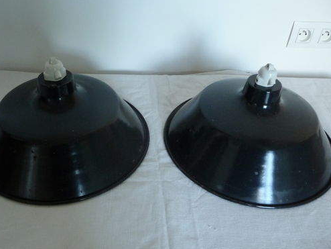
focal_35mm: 34
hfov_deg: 53.9
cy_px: 117
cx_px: 151
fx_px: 325
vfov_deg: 41.8
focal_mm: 4.7
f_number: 3.3
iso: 400
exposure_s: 1/30
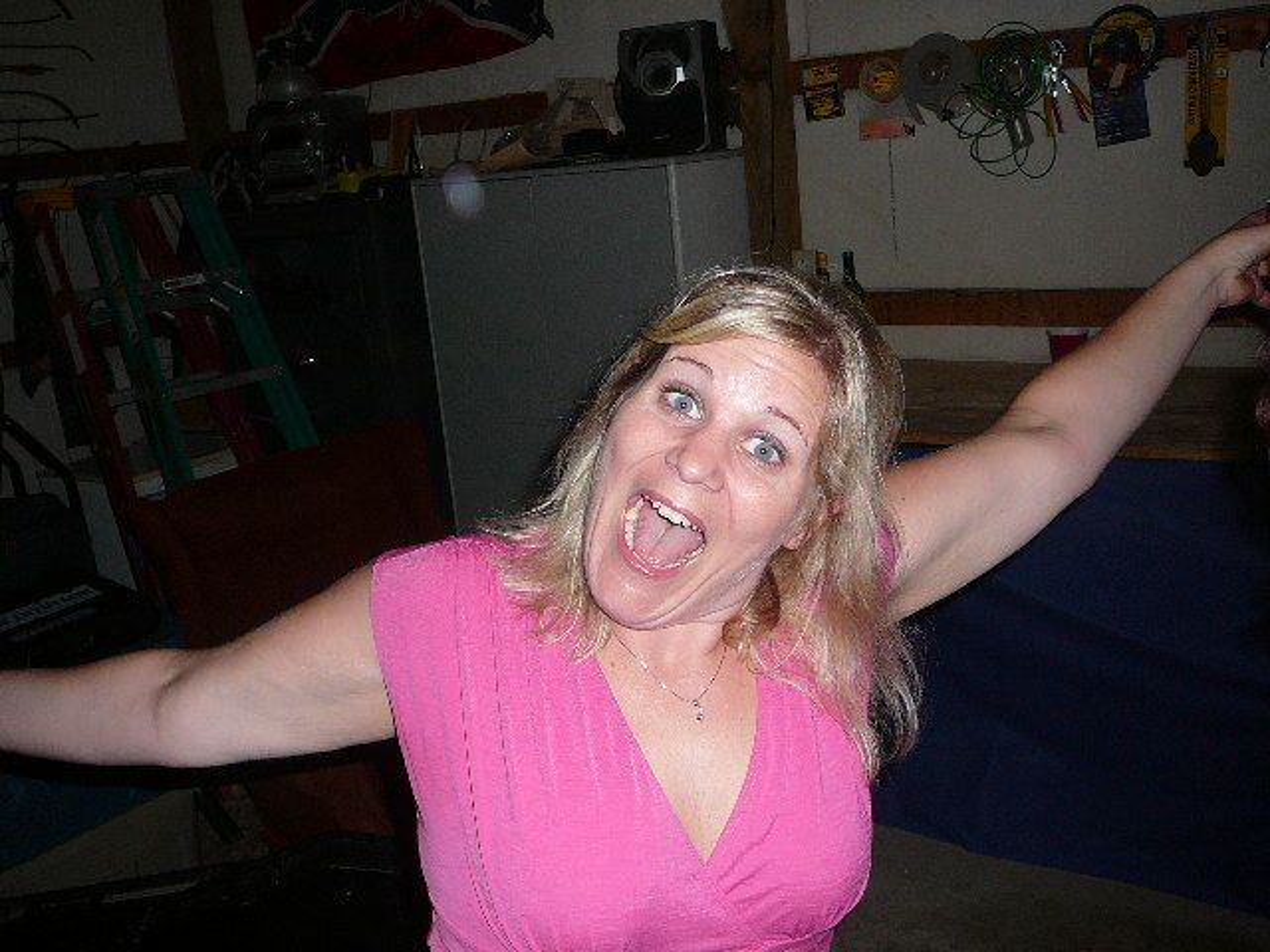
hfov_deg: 52.6
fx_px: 1284
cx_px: 635
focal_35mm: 35
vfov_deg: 40.7
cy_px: 476
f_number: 2.8
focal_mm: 5.2
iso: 100
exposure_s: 1/30
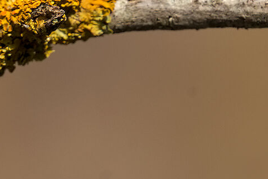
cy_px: -161
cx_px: 340
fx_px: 22287
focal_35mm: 2993
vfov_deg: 0.5
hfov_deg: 0.7
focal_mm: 600
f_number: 10
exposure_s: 1/1000
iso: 800
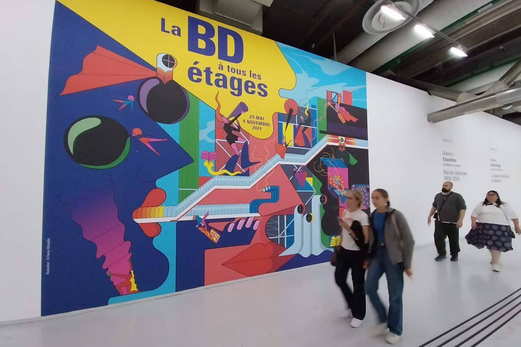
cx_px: 265
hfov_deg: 104.2
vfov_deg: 81.1
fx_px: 203
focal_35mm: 14
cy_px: 182
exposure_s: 1/33
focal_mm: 1.13
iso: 200
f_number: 2.2
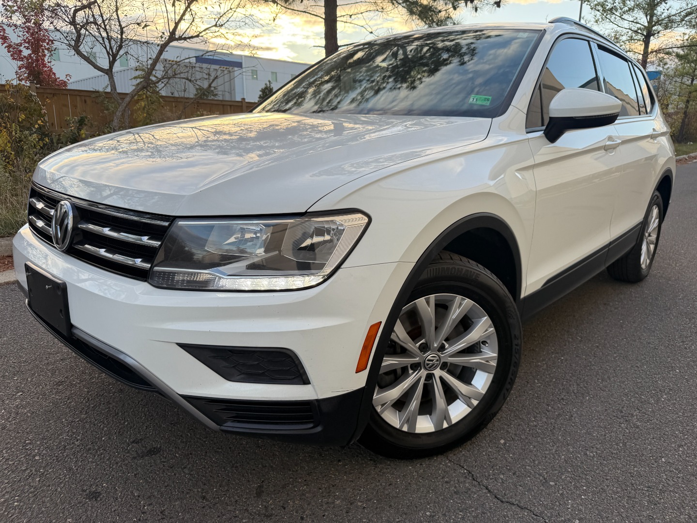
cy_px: 262
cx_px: 348
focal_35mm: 24
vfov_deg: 56.8
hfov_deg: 71.6
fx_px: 483
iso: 80
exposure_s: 1/488
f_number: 1.78
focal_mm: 6.76
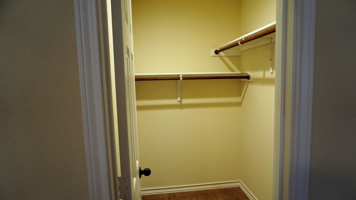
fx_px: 245
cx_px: 183
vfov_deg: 44.3
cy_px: 110
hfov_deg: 71.9
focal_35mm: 26
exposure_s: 1/60
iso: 640
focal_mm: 16
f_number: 3.5
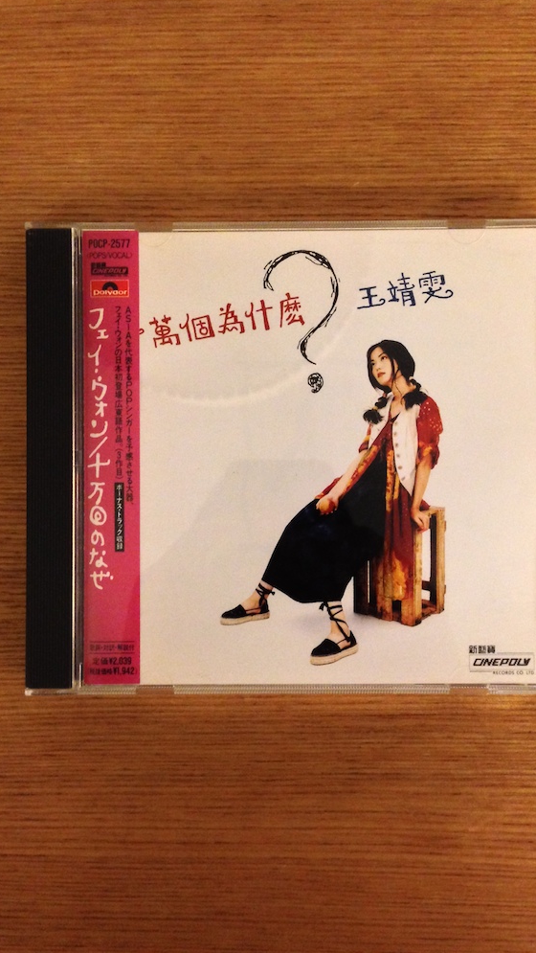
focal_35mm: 37
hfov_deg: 32.0
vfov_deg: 54.0
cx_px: 308
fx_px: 934
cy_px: 465
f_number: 2.4
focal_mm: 4.12
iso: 400
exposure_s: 1/20
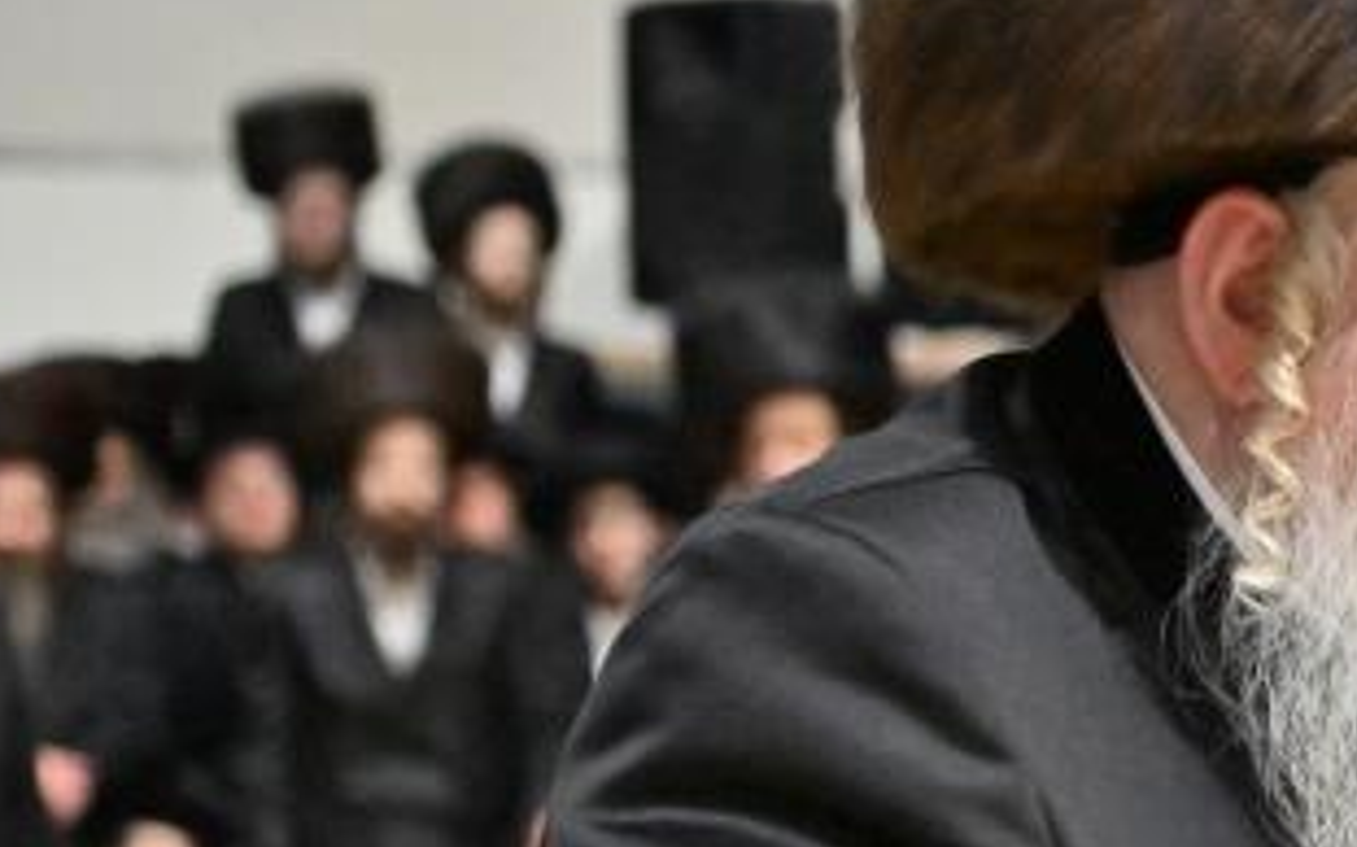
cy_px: 670
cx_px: 2182
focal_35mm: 208
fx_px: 7688
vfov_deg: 6.3
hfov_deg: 9.7
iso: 3200
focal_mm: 62
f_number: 4
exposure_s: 1/200
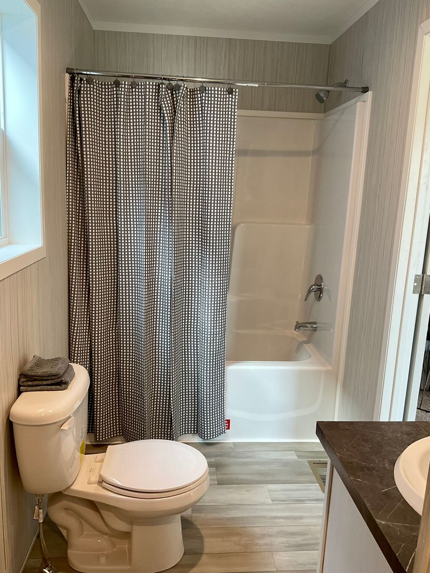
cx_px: 215
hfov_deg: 48.2
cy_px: 286
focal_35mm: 29
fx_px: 480
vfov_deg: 61.7
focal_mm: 3
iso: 64
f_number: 1.8
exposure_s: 1/60
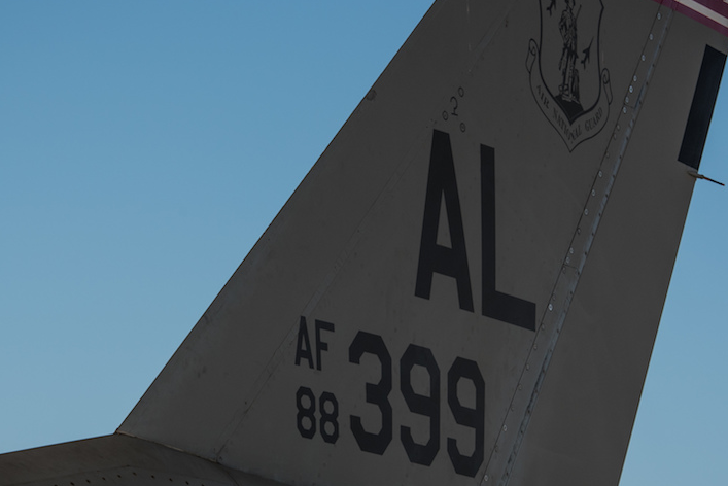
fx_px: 4248
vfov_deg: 6.5
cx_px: 360
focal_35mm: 210
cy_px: 204
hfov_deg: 9.8
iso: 100
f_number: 13
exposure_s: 1/250
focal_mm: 116
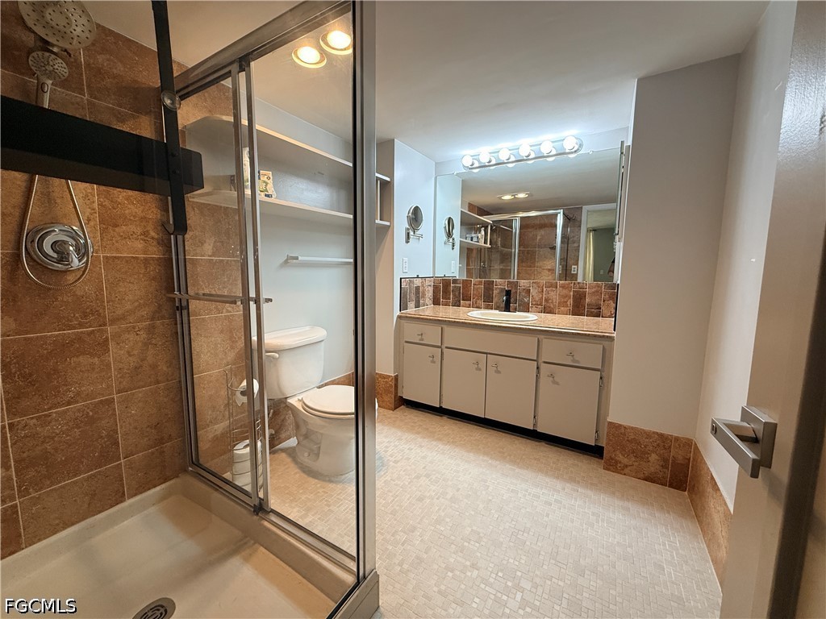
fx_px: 334
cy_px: 310
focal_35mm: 14
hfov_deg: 102.1
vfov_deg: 85.7
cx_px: 413
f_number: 2.2
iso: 200
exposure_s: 1/120
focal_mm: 2.22
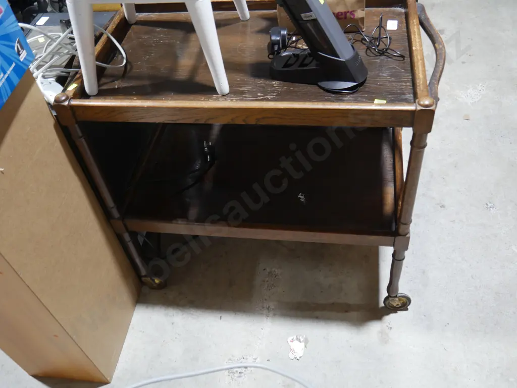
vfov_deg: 44.2
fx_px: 478
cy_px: 194
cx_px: 258
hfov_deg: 56.8
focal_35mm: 32
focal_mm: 16
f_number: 3.6
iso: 640
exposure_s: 1/60
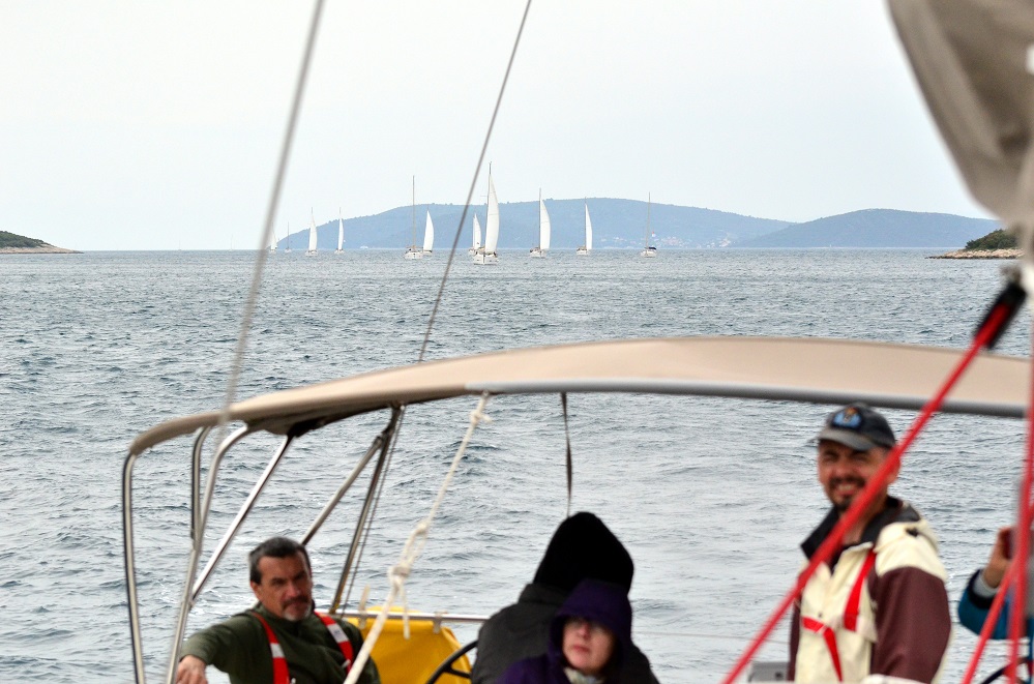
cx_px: 517
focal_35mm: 105
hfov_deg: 19.5
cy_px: 342
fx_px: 3009
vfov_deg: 13.0
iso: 1400
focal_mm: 70
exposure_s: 1/8000
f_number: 5.6
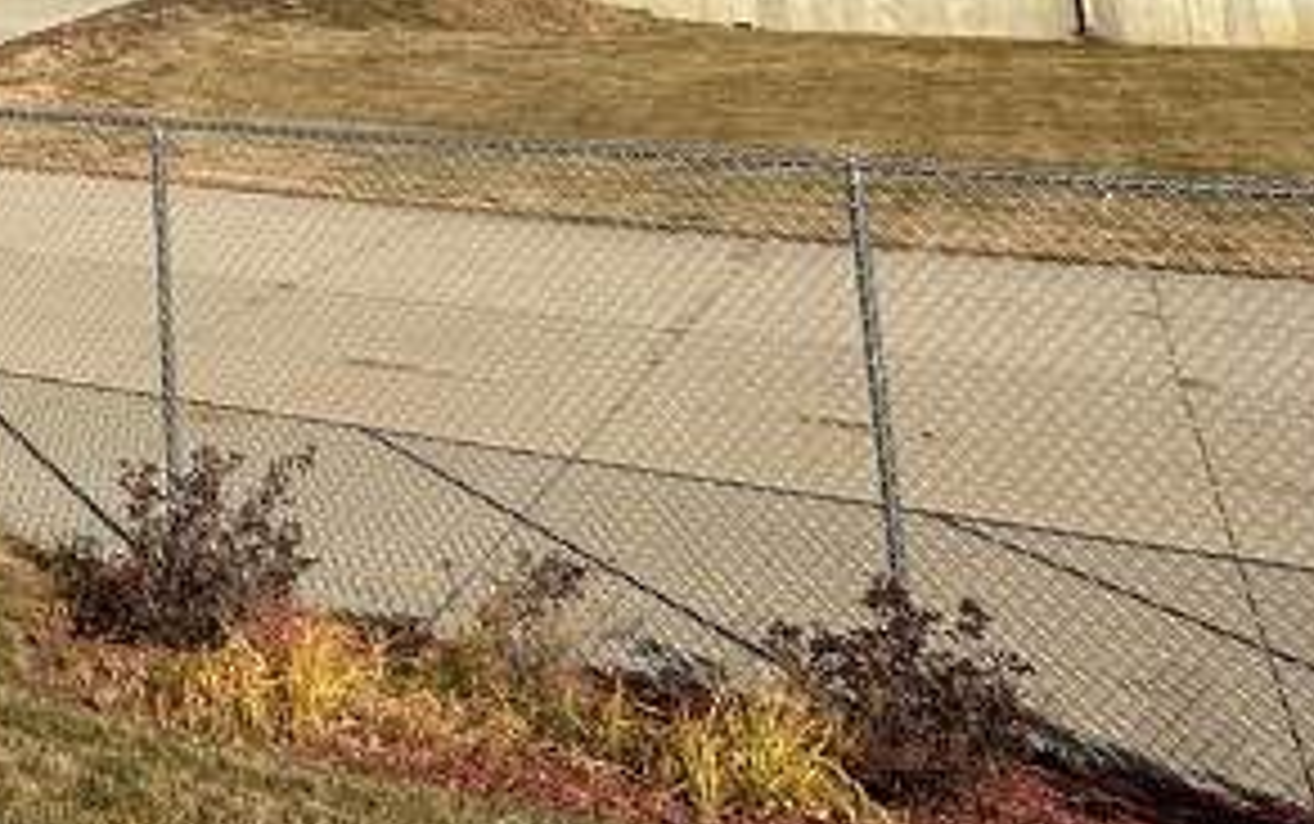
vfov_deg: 20.9
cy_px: -437
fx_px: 1864
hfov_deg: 32.8
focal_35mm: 52
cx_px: -212
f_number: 2.2
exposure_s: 1/4000
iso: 50
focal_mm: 2.22
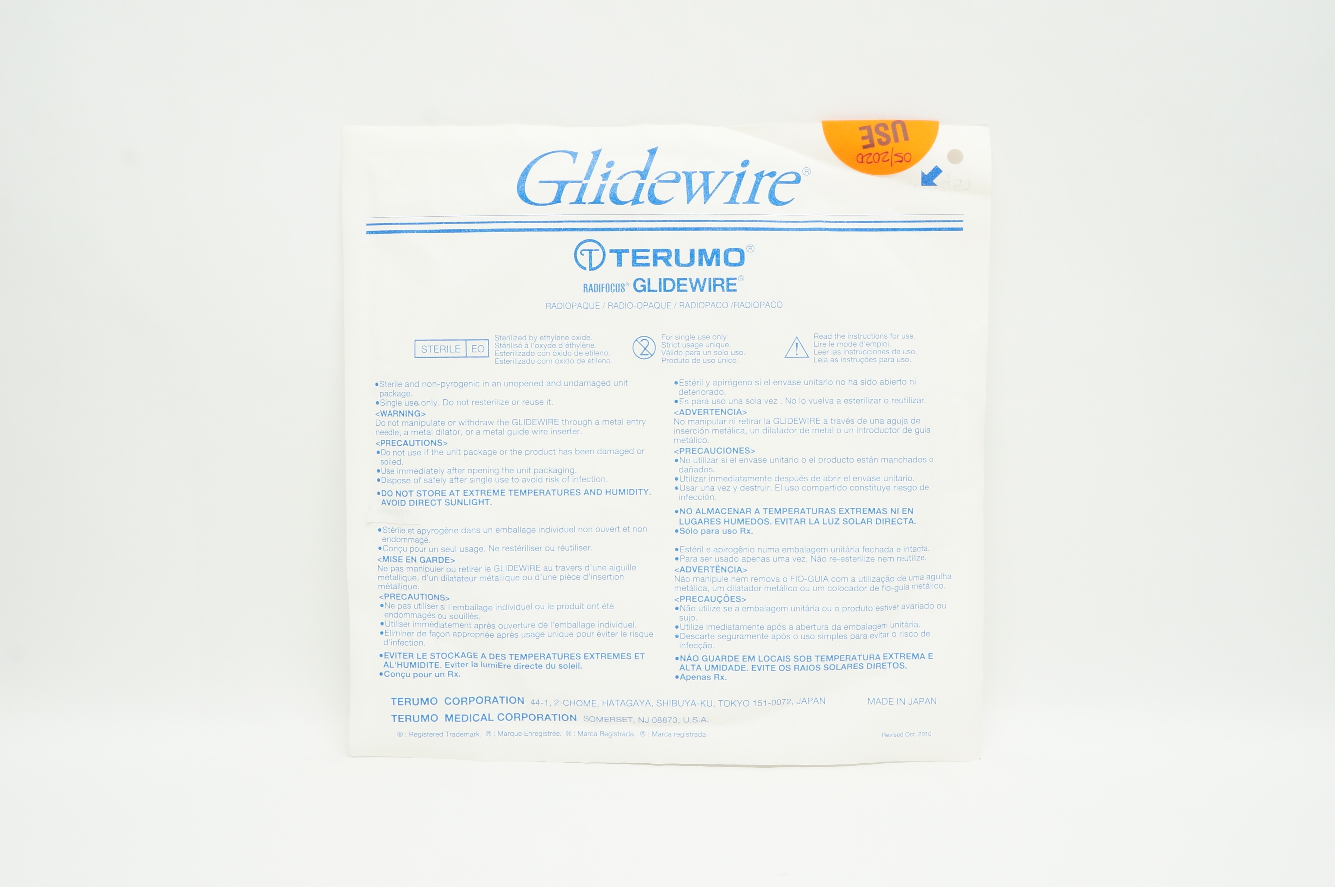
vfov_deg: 34.1
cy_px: 444
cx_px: 668
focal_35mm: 39
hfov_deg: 49.6
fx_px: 1445
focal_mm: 26
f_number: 11
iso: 400
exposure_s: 1/15
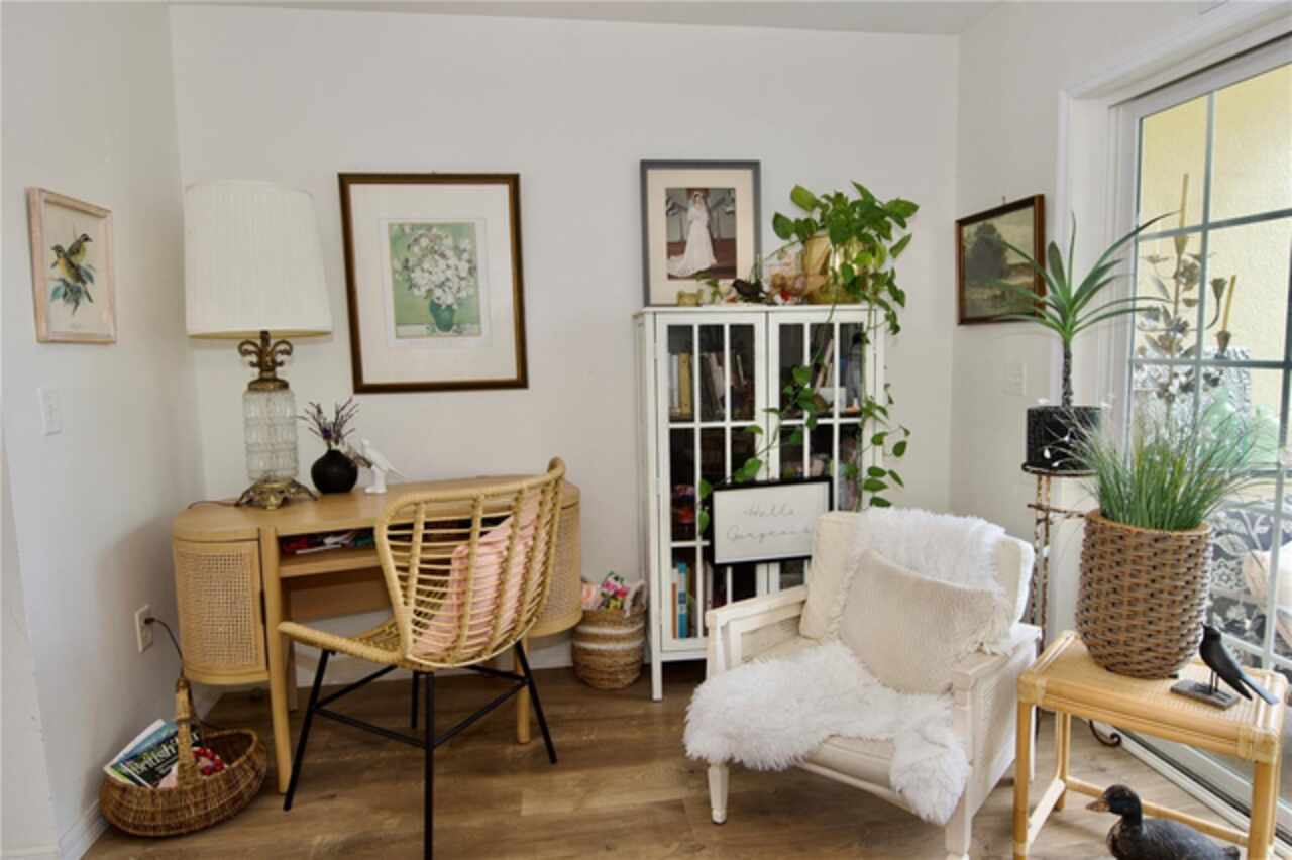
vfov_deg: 59.4
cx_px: 646
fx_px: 753
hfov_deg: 81.2
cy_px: 430
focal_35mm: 21
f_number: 4
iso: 450
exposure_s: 1/60
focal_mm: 14
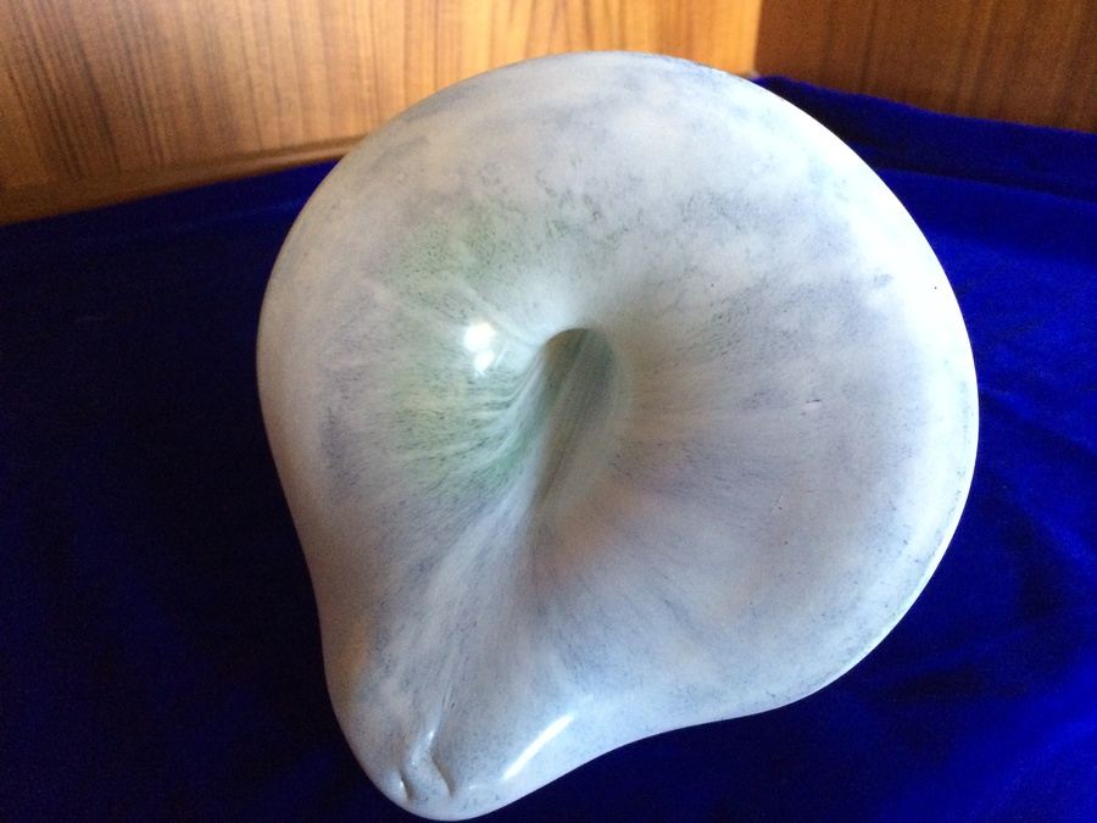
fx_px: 951
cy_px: 412
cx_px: 548
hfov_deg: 60.0
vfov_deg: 46.8
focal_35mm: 30
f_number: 2.2
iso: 320
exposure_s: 1/30
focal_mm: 4.12
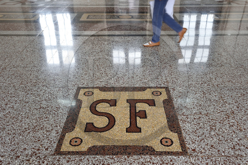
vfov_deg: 37.8
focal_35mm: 35
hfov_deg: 54.5
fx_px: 241
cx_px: 124
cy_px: 82
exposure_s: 1/60
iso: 800
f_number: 7.1
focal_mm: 35
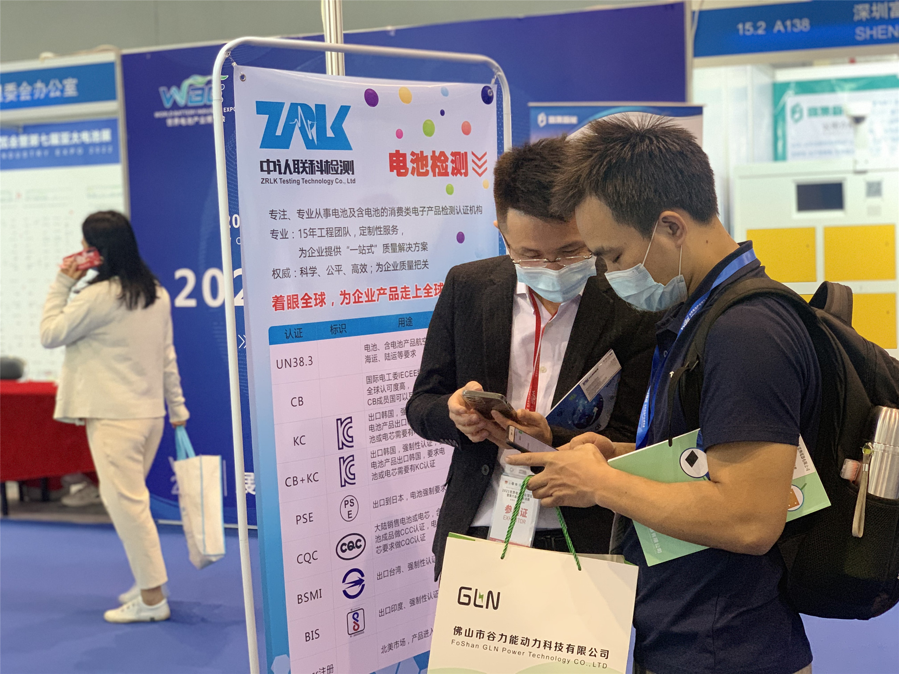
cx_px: 450
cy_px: 337
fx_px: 1350
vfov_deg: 28.0
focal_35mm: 52
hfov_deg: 36.8
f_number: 2.4
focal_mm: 6
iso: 200
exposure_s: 1/50
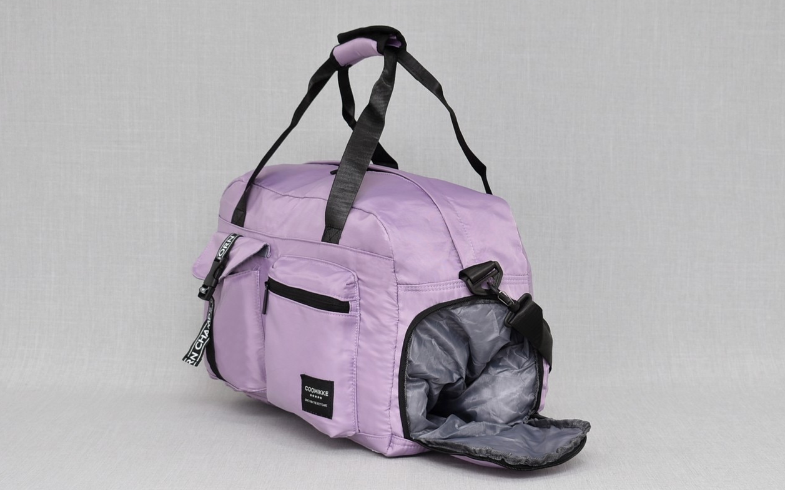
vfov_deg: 24.4
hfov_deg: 38.2
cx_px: 387
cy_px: 238
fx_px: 1134
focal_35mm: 53
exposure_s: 1/60
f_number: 5.6
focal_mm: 34
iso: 100
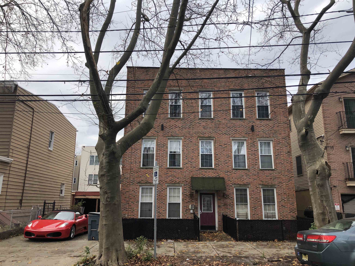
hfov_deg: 63.4
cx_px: 178
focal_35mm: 28
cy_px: 133
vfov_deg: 49.7
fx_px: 287
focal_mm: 4
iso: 20
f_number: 1.8
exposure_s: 1/407
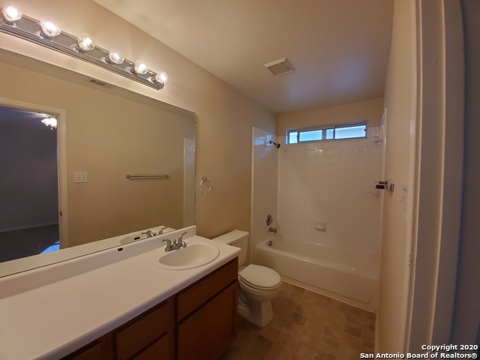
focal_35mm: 13
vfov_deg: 89.9
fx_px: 180
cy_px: 180
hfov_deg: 106.2
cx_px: 240
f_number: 2.2
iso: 200
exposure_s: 1/59
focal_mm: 1.8
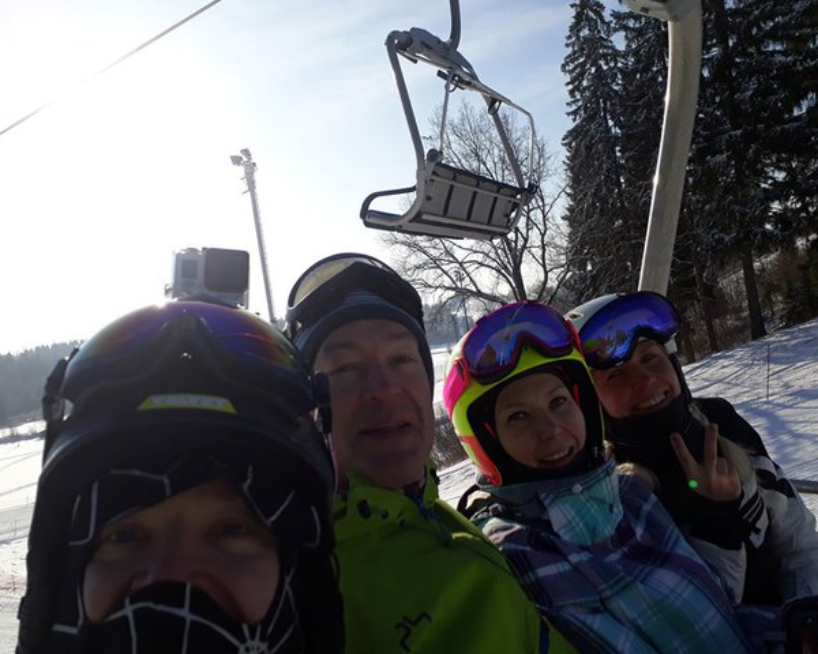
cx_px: 412
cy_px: 320
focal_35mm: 29
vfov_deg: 50.0
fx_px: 702
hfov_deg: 60.4
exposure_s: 1/2584
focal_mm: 3.6
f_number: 1.9
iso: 40
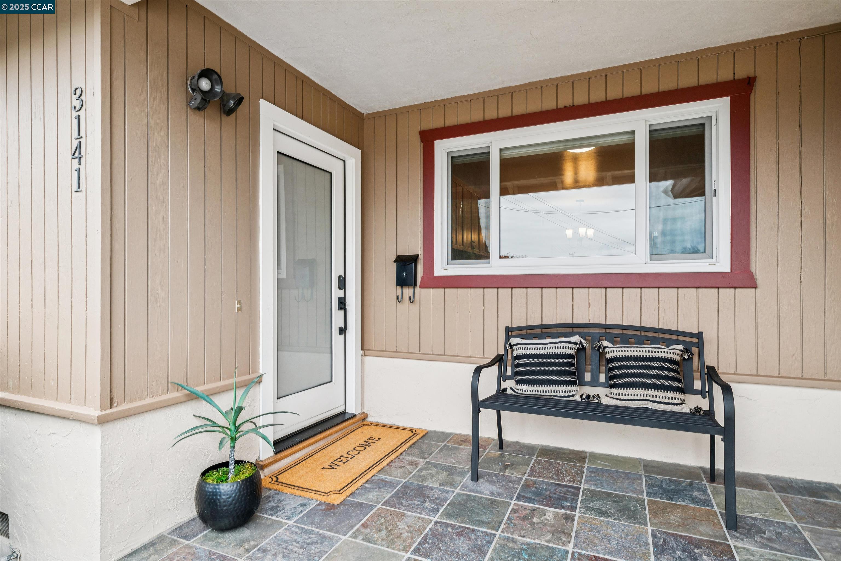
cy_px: 280
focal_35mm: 19
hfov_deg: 86.9
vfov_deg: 64.6
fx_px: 444
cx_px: 420
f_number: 7.1
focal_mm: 19
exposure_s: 1/160
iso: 400
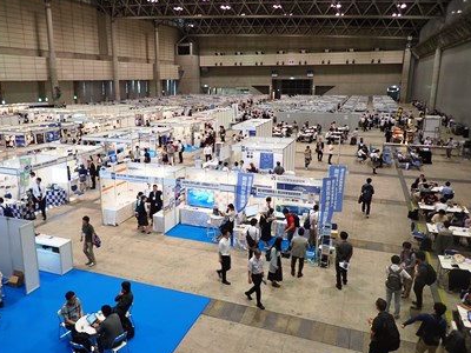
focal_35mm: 28
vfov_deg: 49.7
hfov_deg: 63.3
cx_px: 210
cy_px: 169
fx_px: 381
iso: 200
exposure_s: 1/40
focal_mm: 4.5
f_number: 2
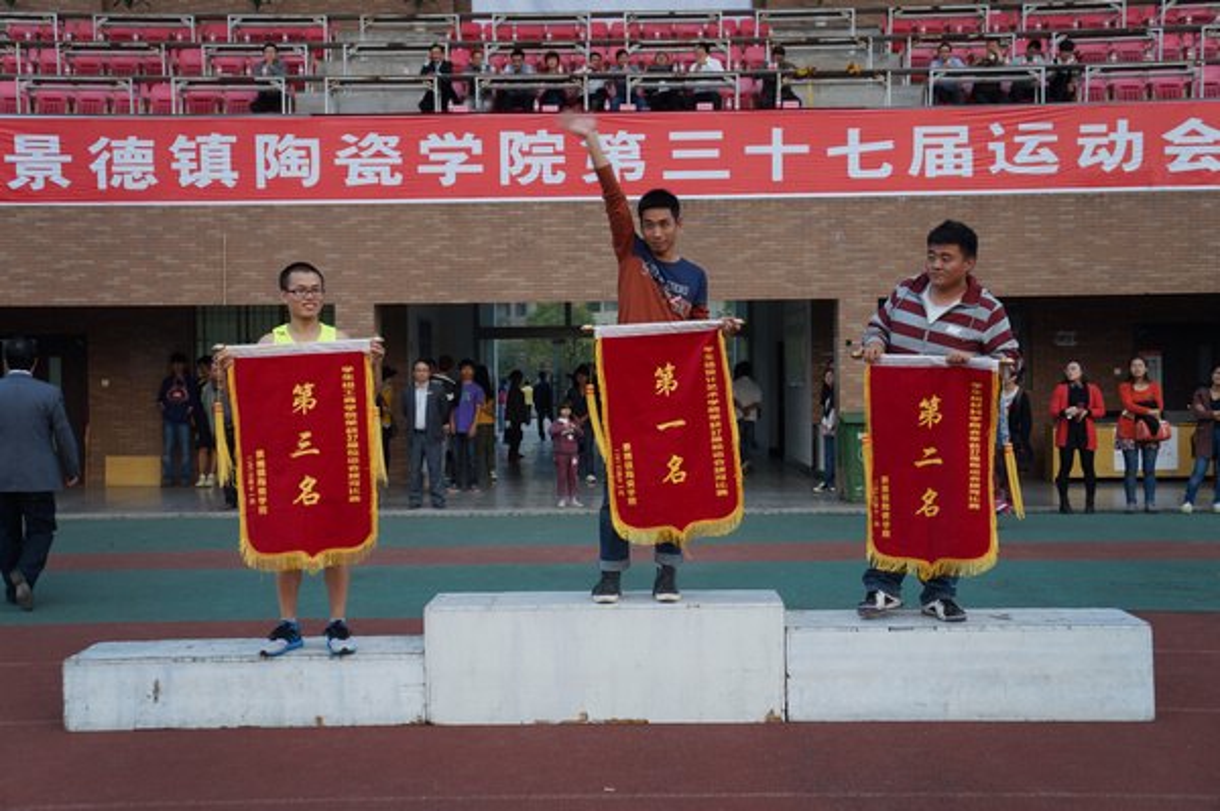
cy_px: 406
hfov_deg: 46.4
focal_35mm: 42
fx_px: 1422
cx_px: 610
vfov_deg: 31.8
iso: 200
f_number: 4
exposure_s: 1/60
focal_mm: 28
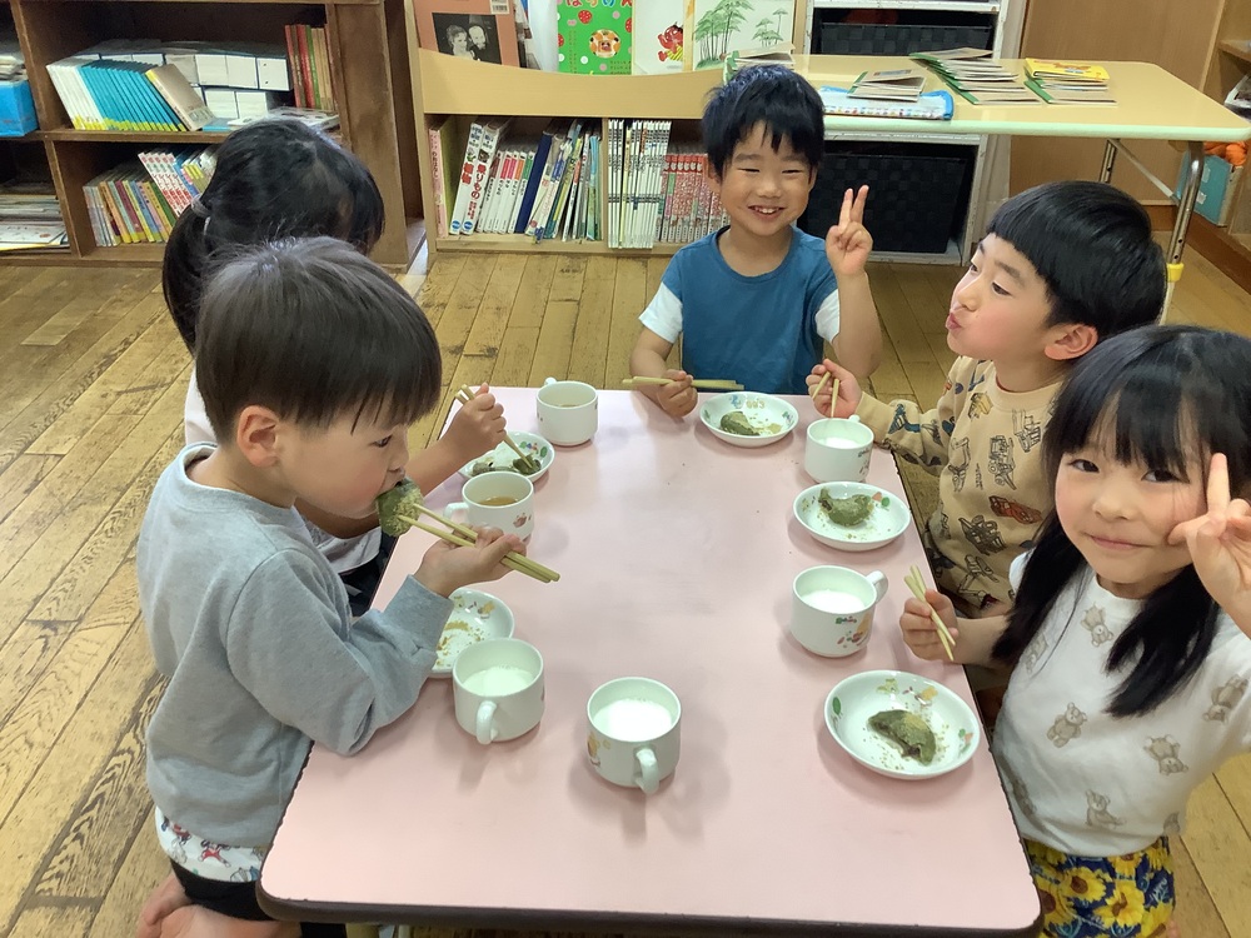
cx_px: 626
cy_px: 469
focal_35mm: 31
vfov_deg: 45.4
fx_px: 1120
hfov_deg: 58.4
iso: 100
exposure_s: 1/60
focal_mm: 3.3
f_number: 2.4
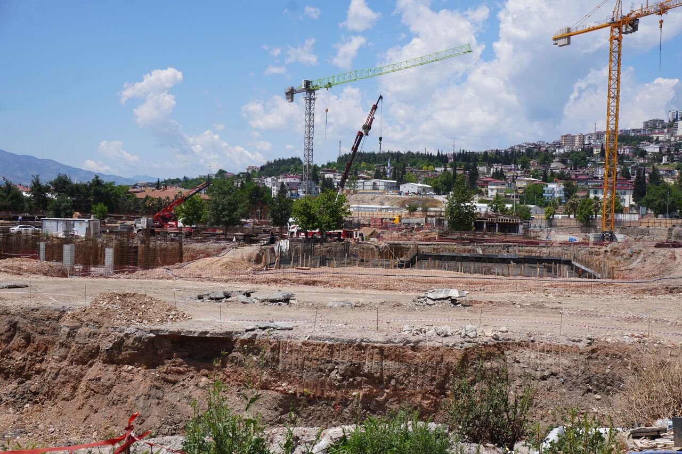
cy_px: 227
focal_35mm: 44
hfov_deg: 45.0
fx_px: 824
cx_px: 341
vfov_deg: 30.8
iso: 100
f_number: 11
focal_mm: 29
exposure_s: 1/250
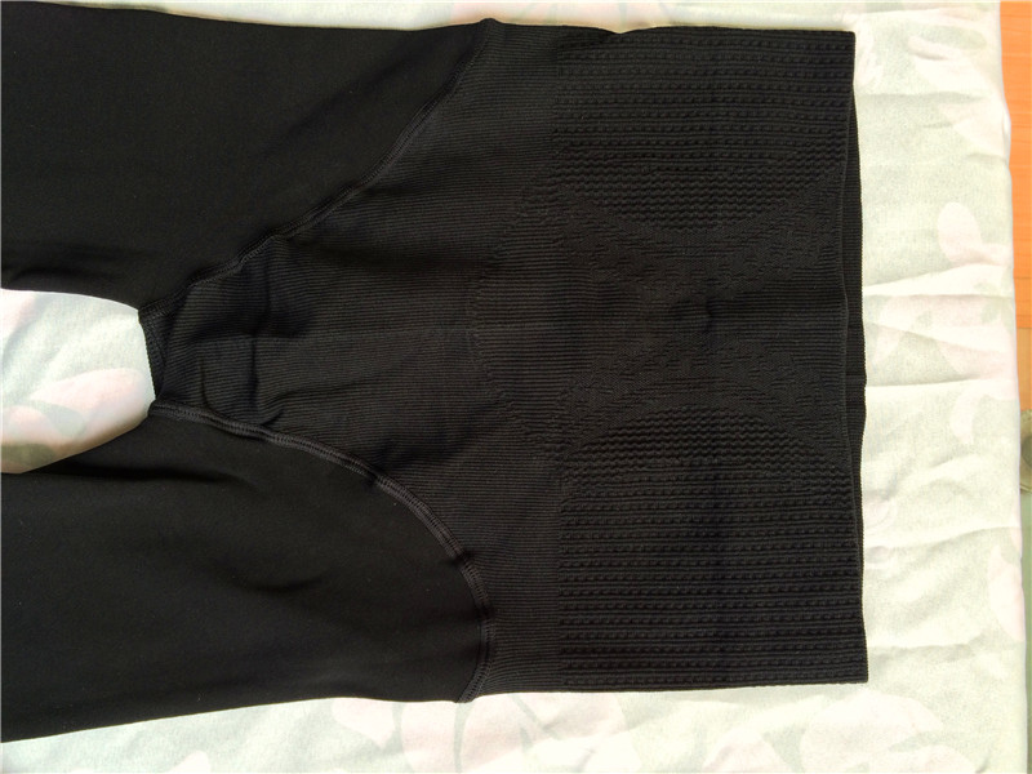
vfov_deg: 48.2
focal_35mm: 29
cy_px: 387
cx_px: 516
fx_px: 865
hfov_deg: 61.7
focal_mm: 4.15
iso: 40
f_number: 2.2
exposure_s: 1/100
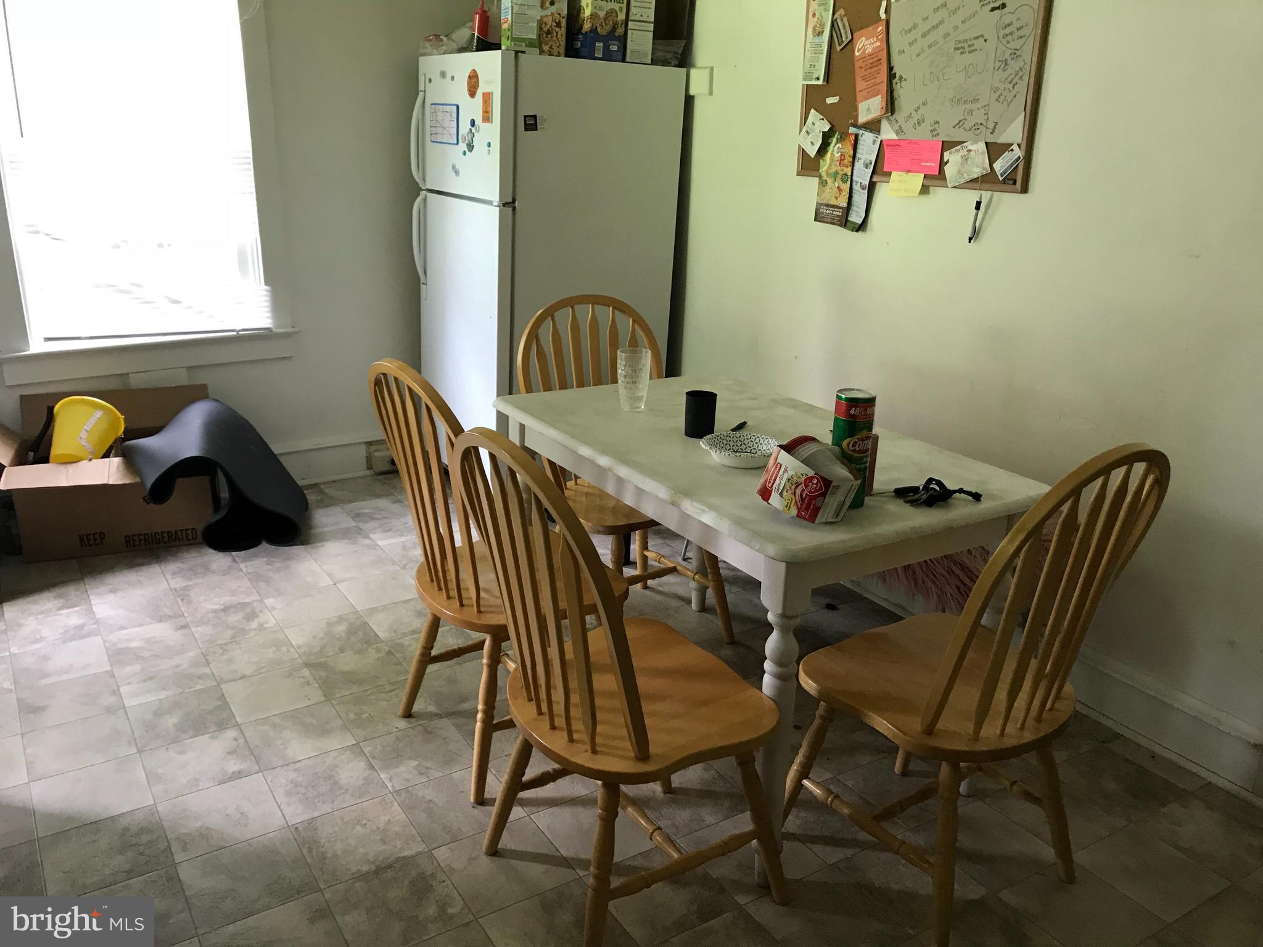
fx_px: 1022
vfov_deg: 49.7
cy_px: 474
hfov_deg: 63.4
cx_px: 632
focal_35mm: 28
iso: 40
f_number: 1.8
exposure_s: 1/20
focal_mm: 3.99
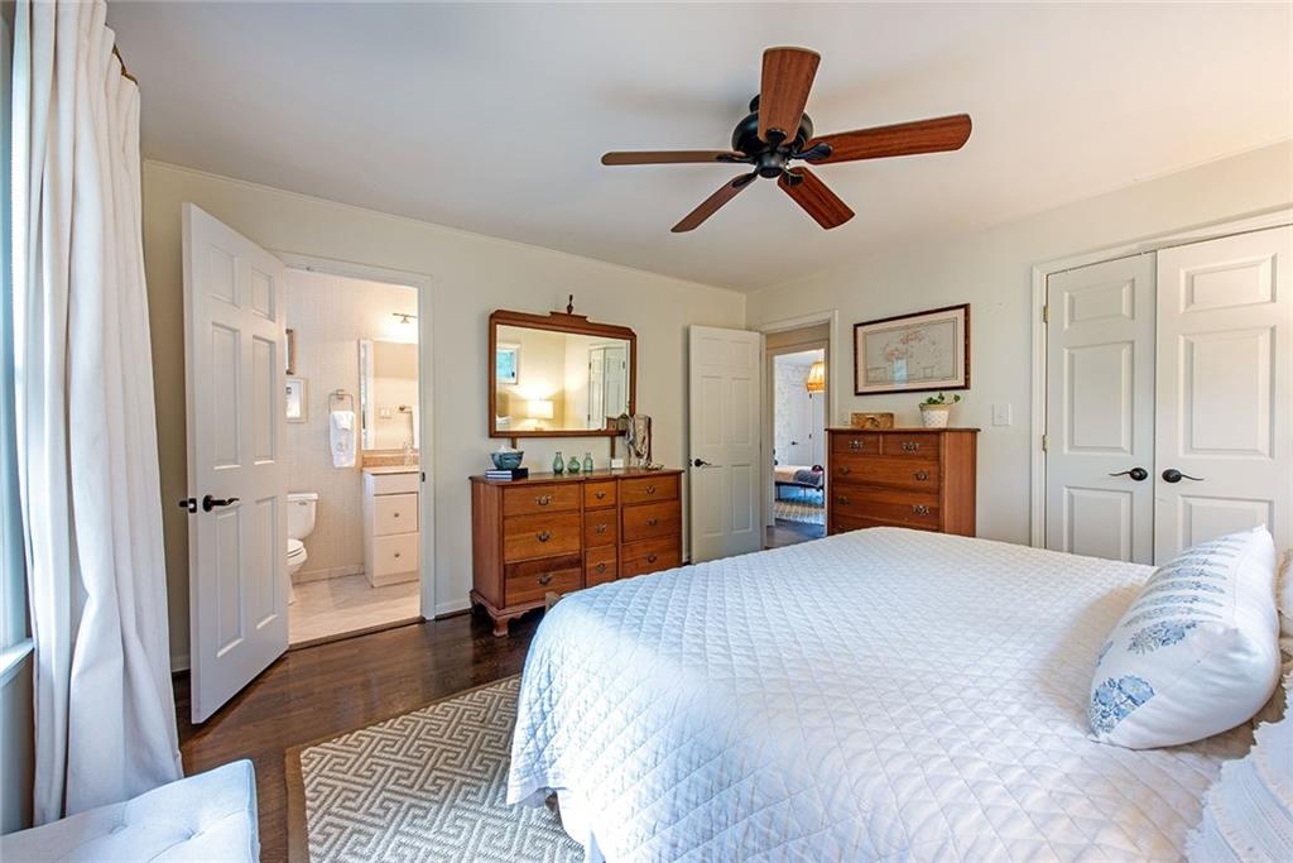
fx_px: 503
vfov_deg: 81.2
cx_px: 646
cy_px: 432
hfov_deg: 104.2
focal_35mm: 14
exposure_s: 1/4
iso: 400
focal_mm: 14
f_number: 7.1
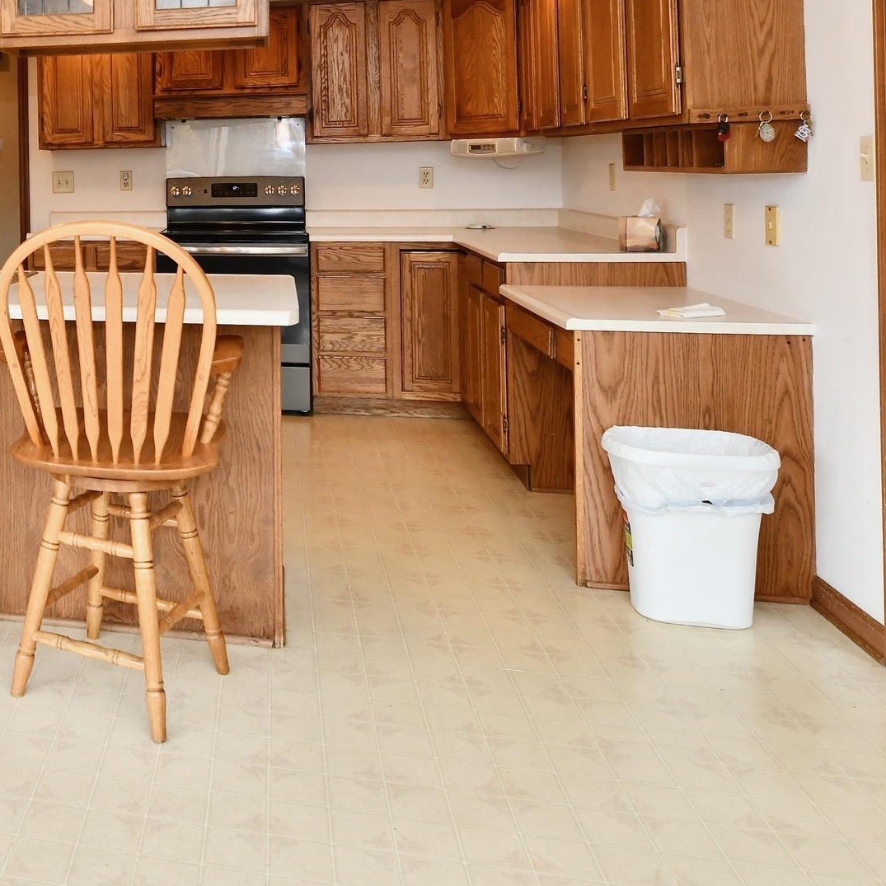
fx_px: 985
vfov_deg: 46.1
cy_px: 188
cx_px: 10
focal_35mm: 34
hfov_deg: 42.2
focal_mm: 14
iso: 640
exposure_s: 1/200
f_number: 7.1
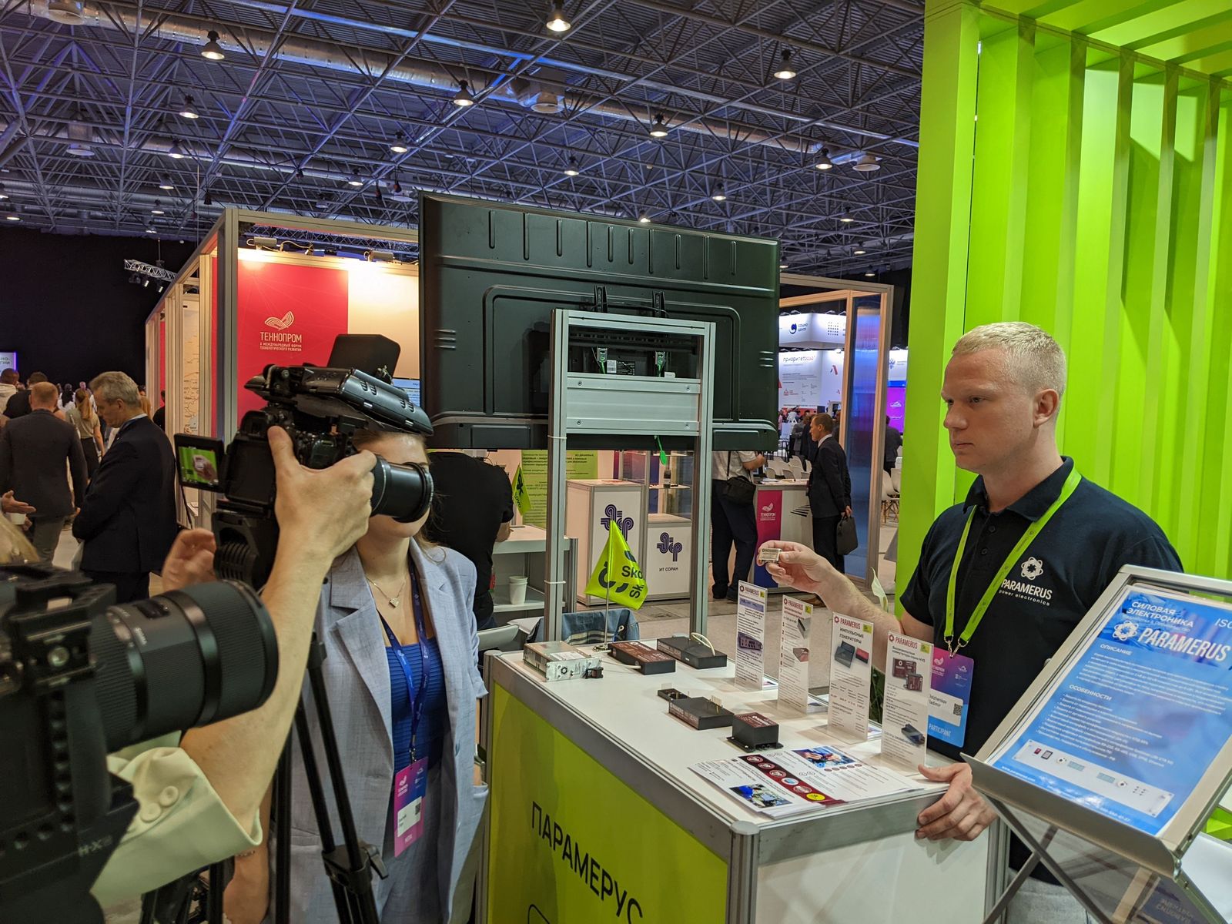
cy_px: 462
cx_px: 616
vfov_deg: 51.4
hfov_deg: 65.3
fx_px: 961
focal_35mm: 27
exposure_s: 1/99.9
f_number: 1.8
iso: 58
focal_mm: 4.44
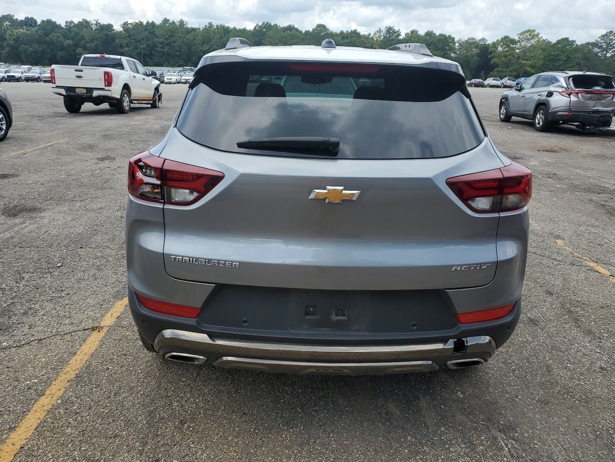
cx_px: 308
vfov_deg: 53.1
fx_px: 462
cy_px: 231
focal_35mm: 26
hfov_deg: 67.3
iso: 50
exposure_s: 1/2000
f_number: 1.5
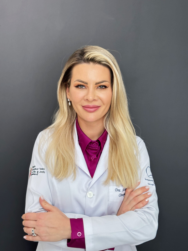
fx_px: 348
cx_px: 94
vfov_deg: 39.7
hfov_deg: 30.3
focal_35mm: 48
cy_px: 126
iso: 250
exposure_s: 1/50
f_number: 1.78
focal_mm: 6.76
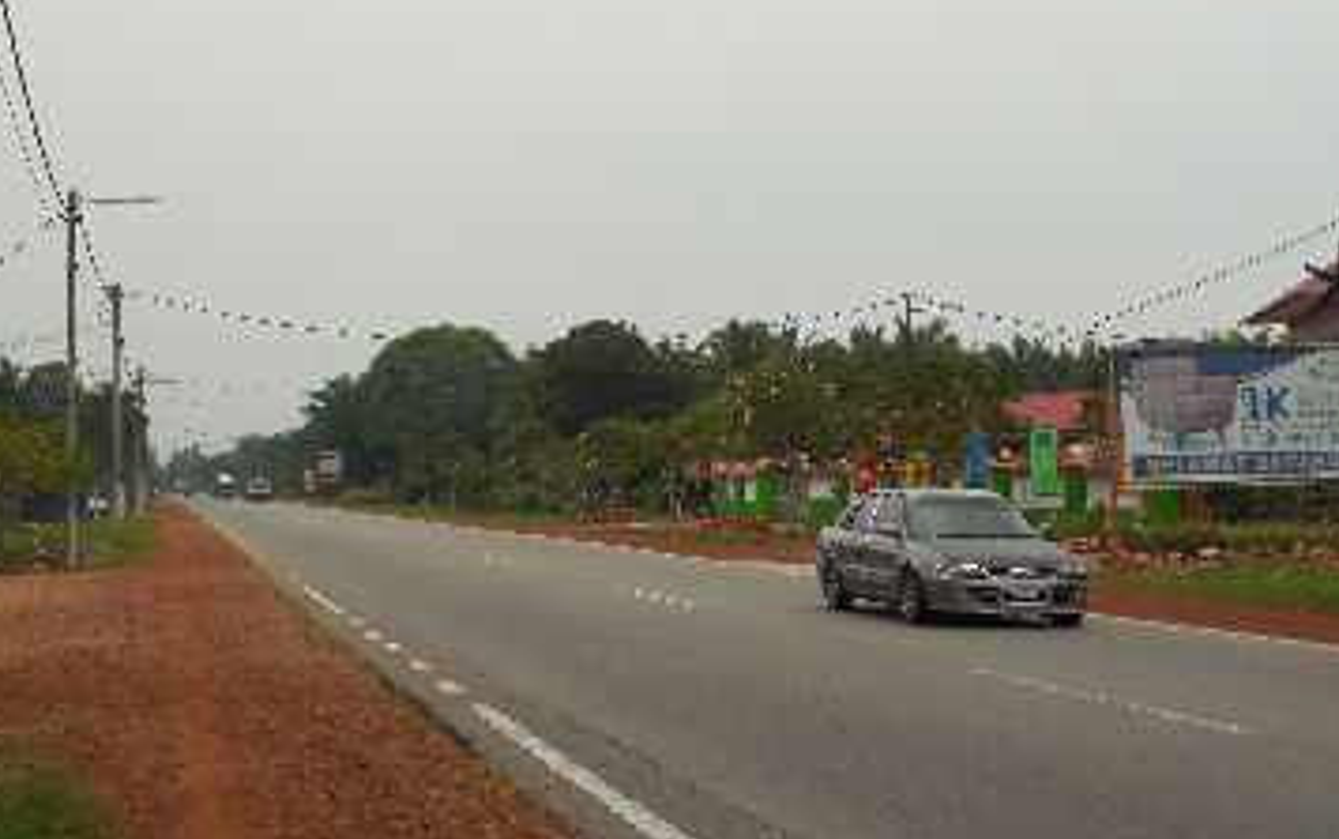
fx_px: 2118
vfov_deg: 22.4
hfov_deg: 35.0
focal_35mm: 58
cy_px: 356
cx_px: 553
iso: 125
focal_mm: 7
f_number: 3.8
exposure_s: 1/1250
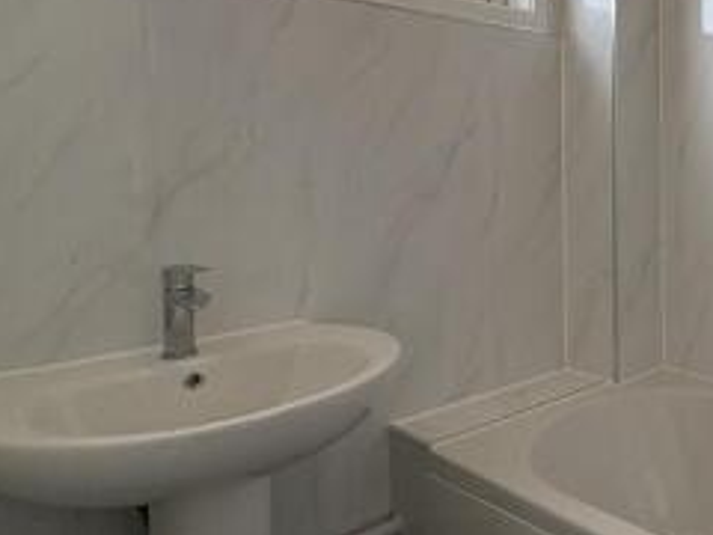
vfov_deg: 41.2
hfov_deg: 45.7
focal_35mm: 34
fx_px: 700
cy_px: 177
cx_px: 709
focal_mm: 2.22
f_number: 2.2
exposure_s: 1/109
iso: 100
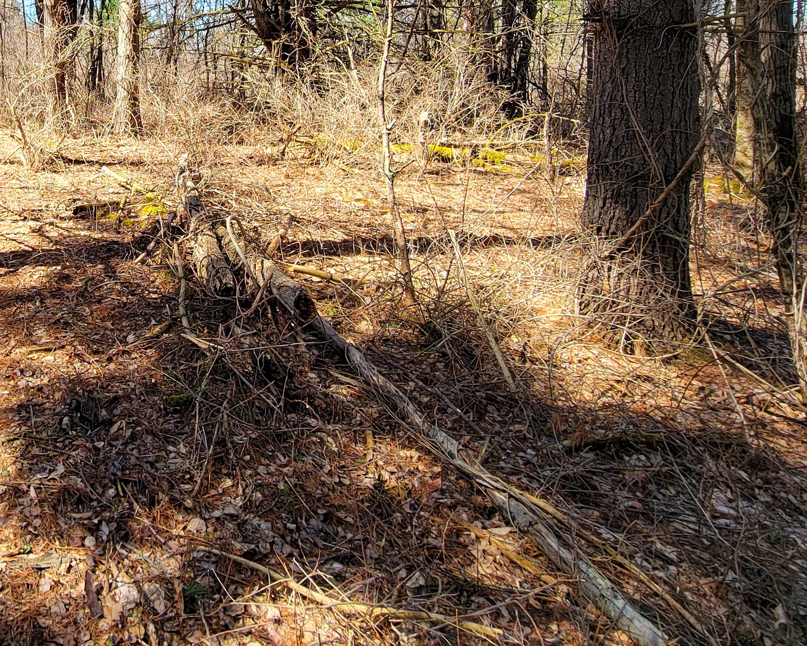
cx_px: 103
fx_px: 669
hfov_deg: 55.2
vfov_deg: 47.7
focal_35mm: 28
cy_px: 101
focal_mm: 2.2
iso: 50
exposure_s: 1/300
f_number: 2.2
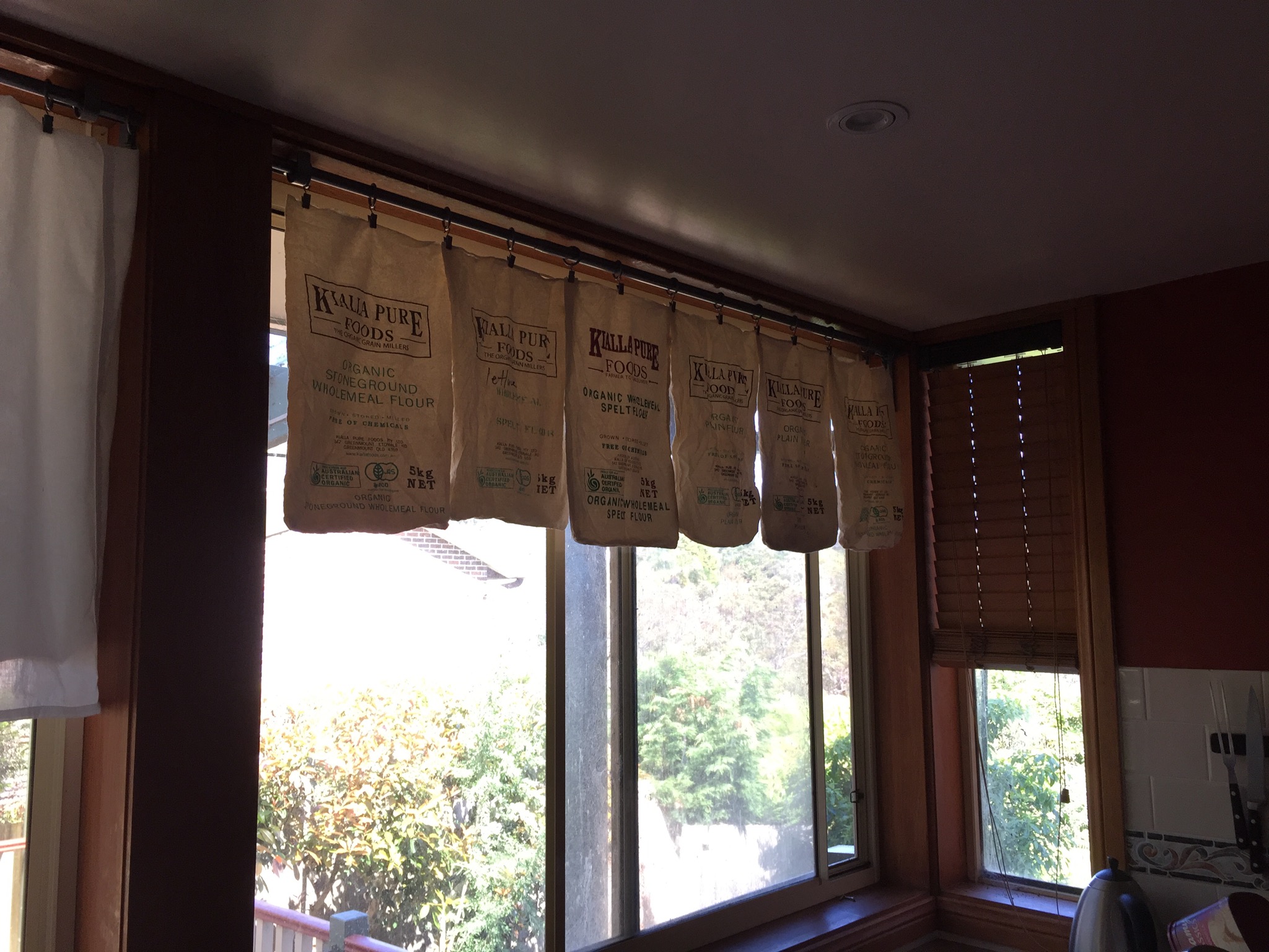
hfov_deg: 61.7
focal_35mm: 29
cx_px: 634
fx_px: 1063
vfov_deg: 48.2
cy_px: 476
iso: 50
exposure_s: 1/120
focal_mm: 4.15
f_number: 2.2
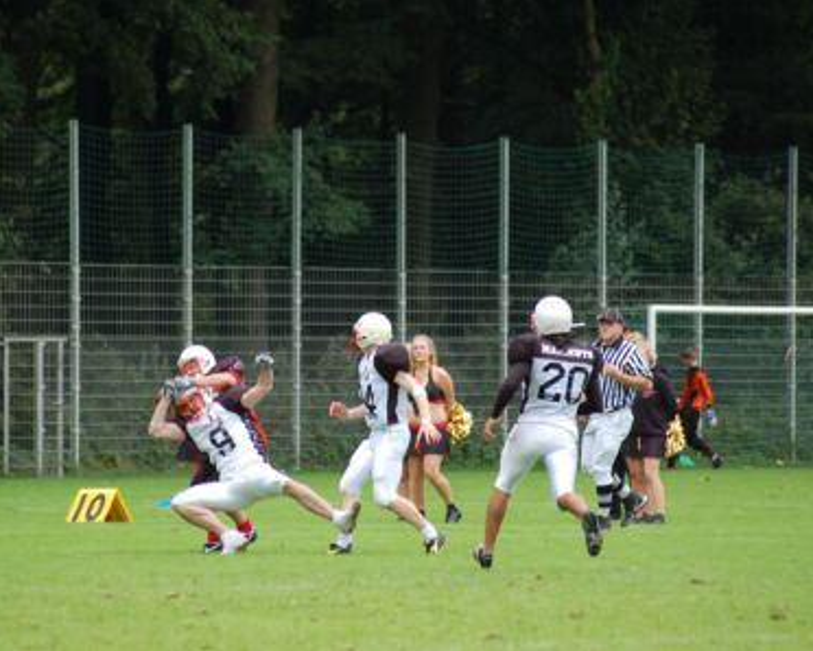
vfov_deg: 4.6
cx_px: 351
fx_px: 8030
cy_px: 326
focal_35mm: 334
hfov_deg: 5.8
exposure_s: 1/500
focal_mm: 195
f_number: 5
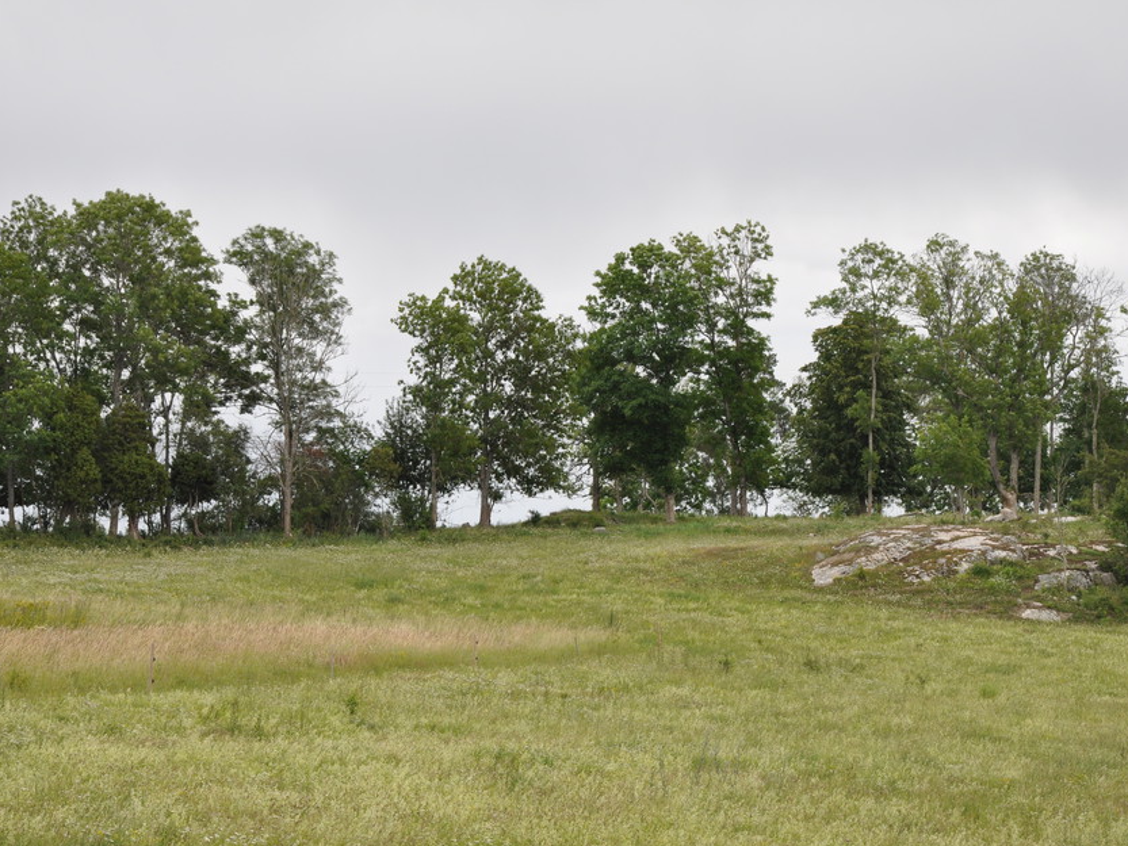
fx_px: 4059
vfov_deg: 11.9
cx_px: 605
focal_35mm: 125
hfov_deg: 15.8
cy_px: 426
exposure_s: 1/320
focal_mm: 75
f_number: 9
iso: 400
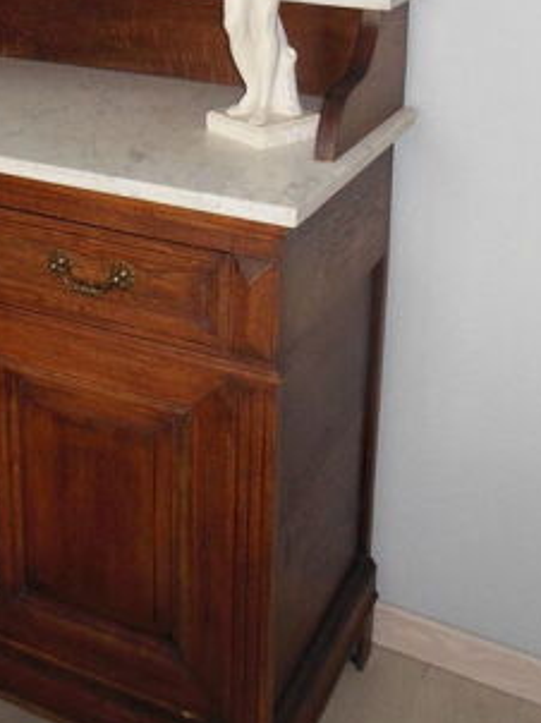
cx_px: 134
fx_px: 1106
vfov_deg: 33.6
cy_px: 29
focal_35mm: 53
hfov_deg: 27.1
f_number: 3.2
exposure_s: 1/25
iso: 200
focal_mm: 4.5
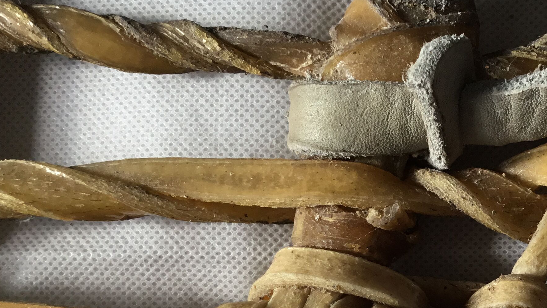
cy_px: 297
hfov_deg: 32.4
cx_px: 474
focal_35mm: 62
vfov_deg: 19.0
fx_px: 899
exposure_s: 1/100
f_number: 2.4
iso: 40
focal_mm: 3.3
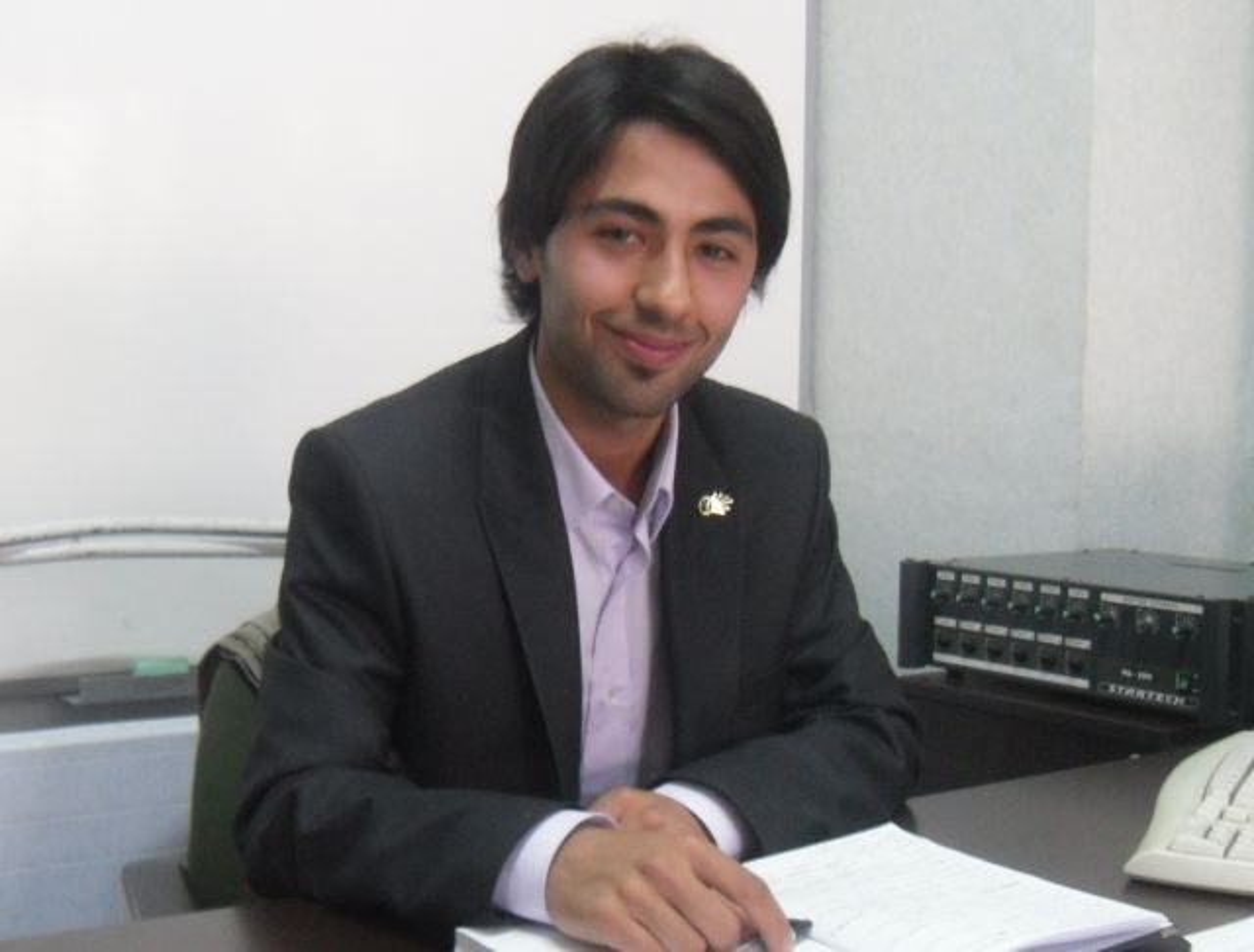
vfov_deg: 42.1
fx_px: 1237
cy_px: 476
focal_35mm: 34
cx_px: 627
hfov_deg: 53.7
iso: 400
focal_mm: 6
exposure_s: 1/14
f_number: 2.8
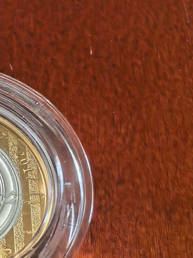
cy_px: 199
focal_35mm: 62
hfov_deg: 21.8
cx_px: -41
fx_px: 461
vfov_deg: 30.6
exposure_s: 1/33.3
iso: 200
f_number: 2.2
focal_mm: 1.68
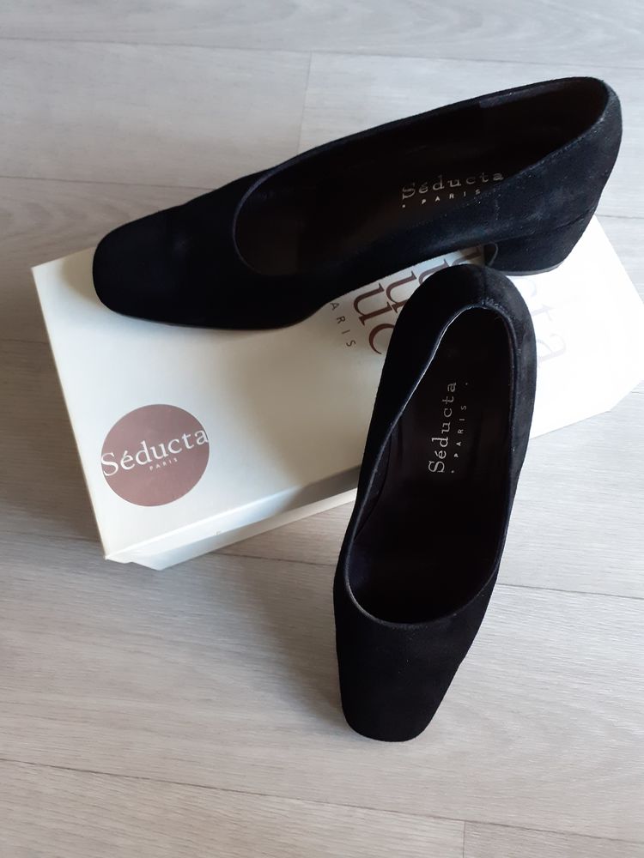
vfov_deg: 65.3
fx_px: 670
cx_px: 322
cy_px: 429
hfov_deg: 51.4
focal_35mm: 27
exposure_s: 1/50
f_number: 1.9
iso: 250
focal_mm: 3.6
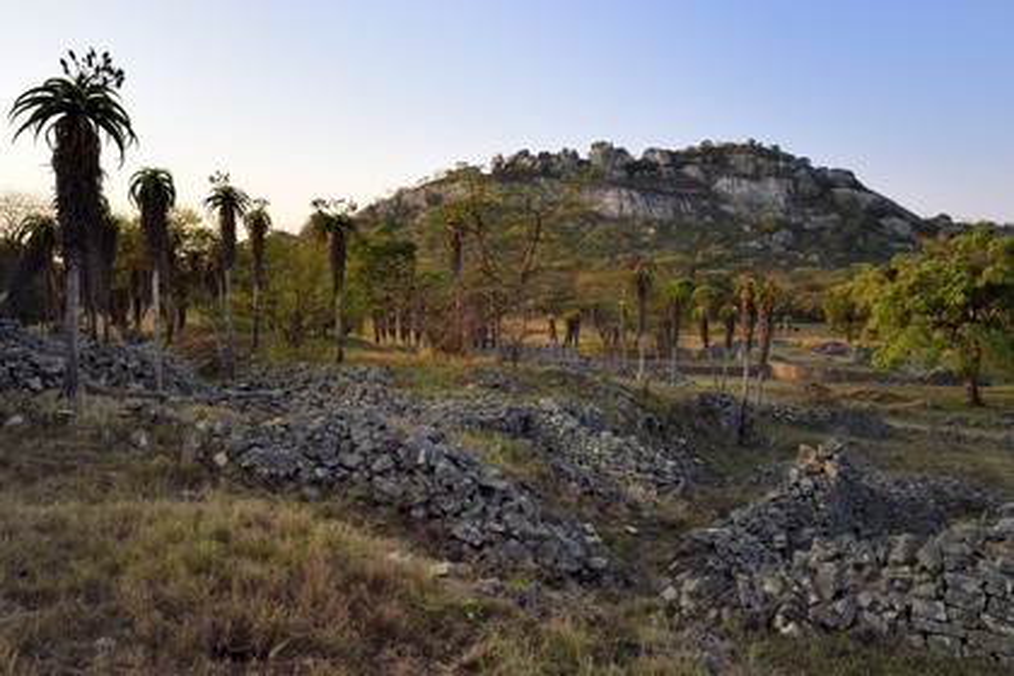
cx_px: 507
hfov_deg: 67.4
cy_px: 338
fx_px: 760
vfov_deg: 47.9
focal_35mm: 27
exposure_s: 1/125
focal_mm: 27
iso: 400
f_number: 13
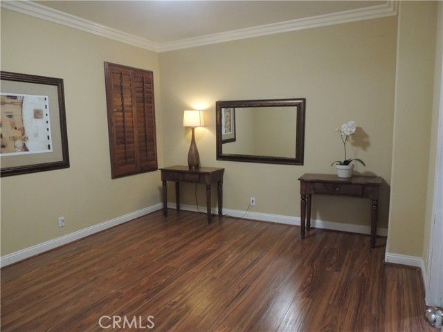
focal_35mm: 24
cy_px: 166
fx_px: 307
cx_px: 222
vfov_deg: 56.8
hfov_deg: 71.6
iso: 400
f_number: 3
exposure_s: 1/13
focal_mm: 4.3
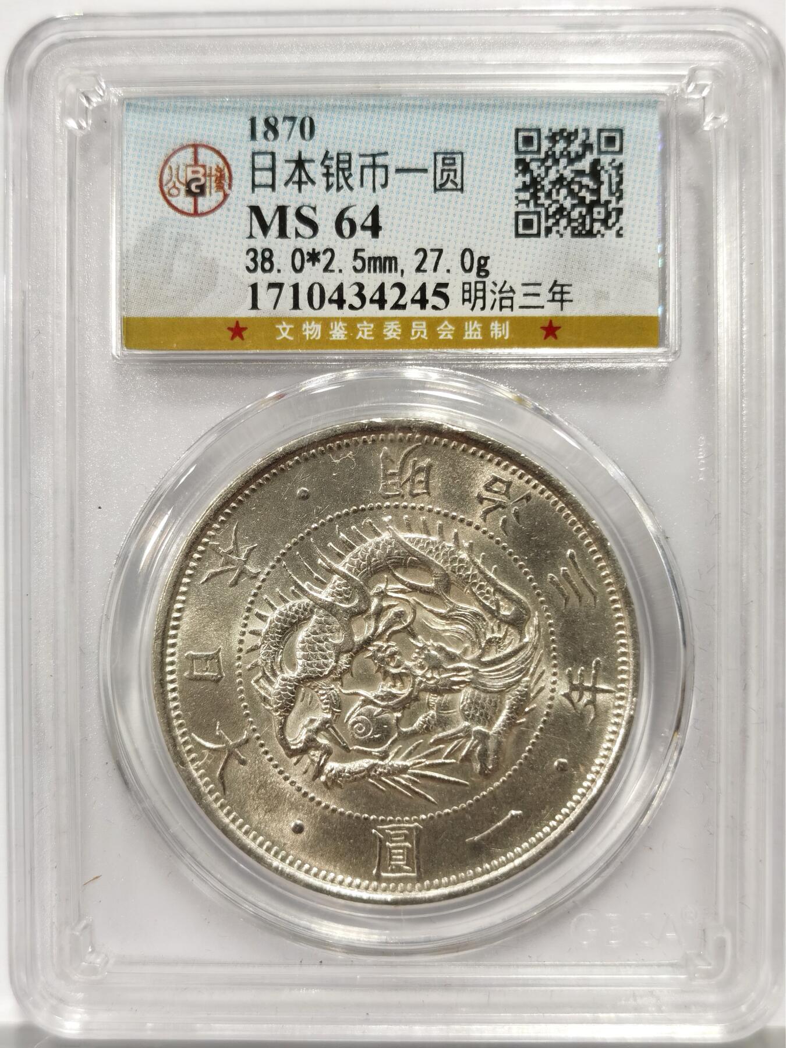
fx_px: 1635
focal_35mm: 54
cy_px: 524
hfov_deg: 27.0
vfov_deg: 35.5
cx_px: 393
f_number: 16
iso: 125
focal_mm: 5.56
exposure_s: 1/100
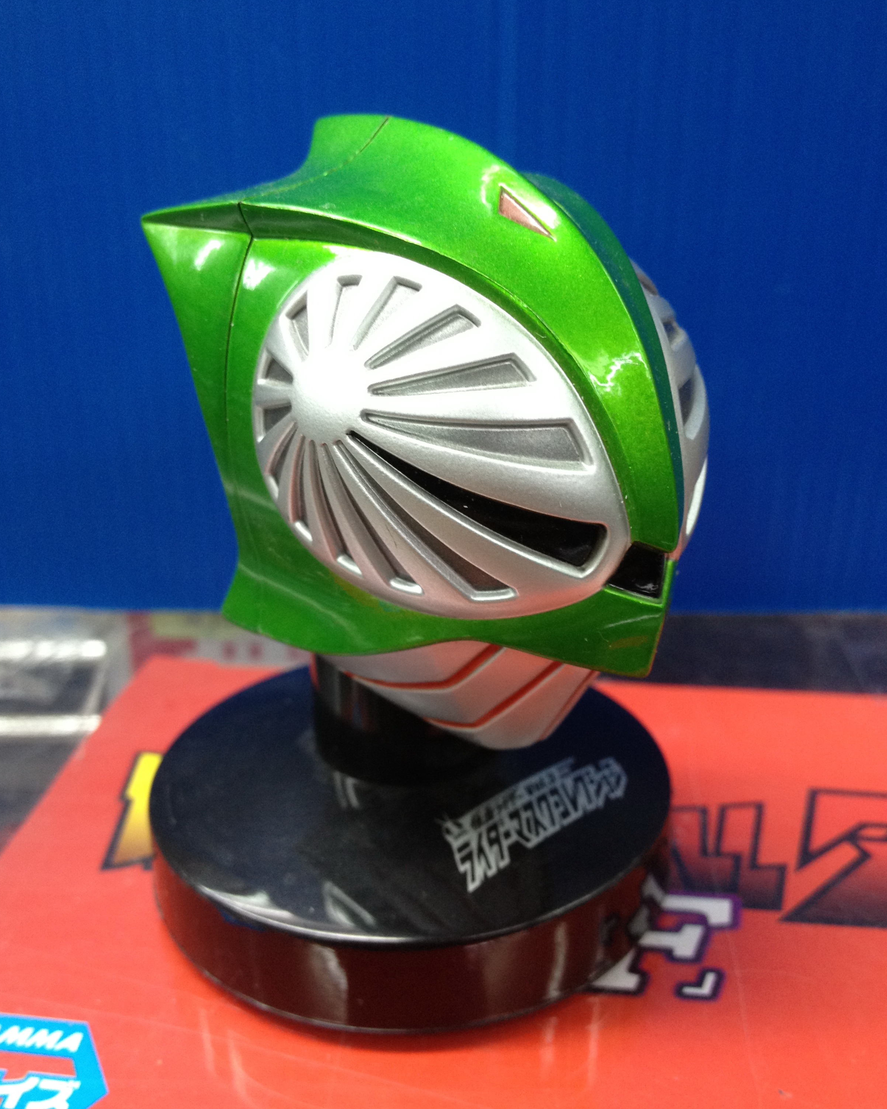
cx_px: 439
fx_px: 1214
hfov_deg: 40.1
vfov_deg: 49.1
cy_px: 552
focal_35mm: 37
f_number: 2.4
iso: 125
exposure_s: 1/20
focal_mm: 4.28
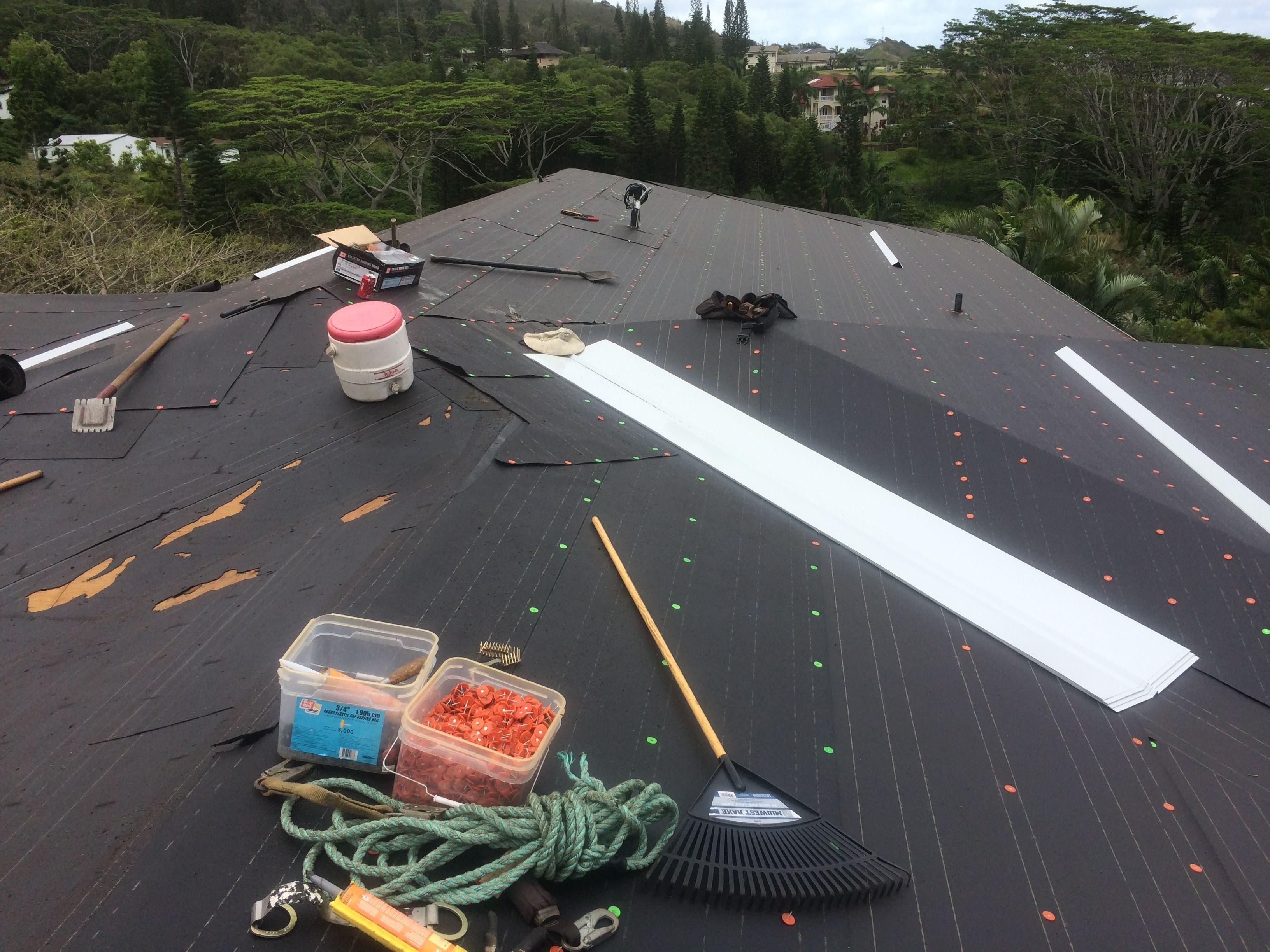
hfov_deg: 61.7
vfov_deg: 48.2
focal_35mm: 29
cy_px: 476
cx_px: 635
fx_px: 1064
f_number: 2.2
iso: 32
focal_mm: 4.15
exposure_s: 1/1709
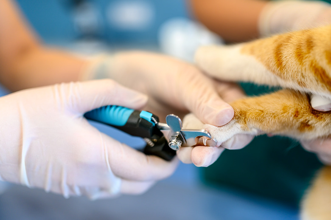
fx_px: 321
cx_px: 166
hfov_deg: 54.5
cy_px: 110
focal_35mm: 35
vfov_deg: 37.8
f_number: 2
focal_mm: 35
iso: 500
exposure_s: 1/250
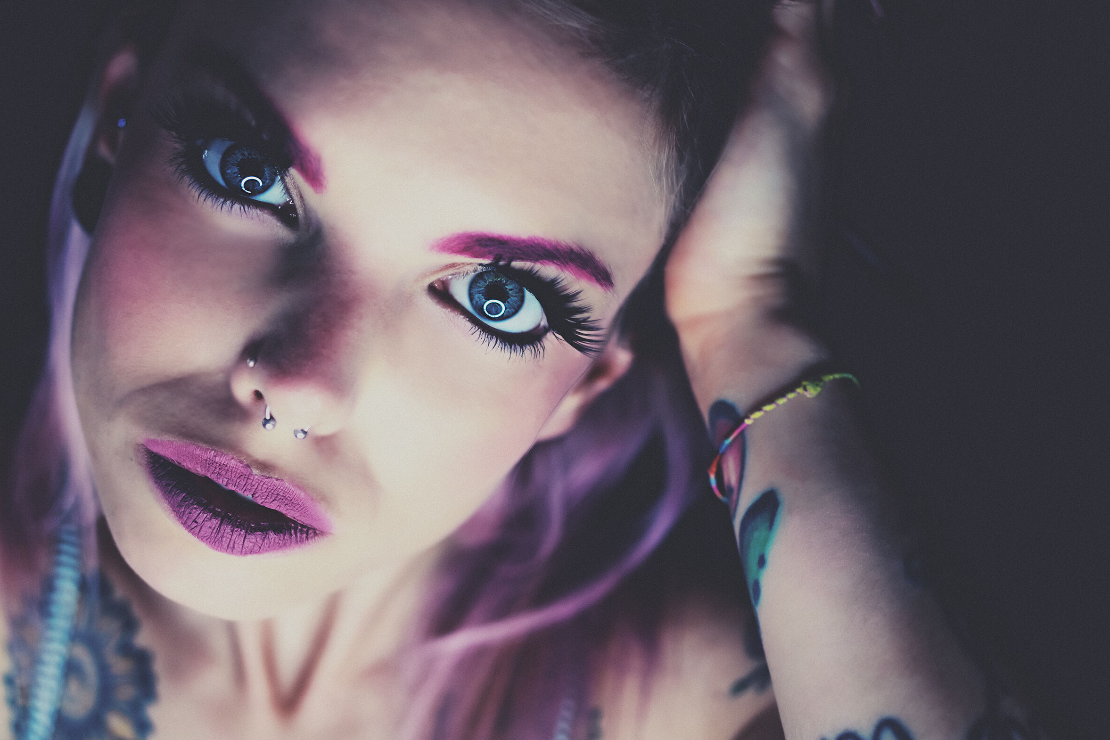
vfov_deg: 25.5
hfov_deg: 37.5
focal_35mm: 53
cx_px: 545
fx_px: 1634
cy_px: 365
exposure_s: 1/100
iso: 100
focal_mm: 35
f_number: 2.4
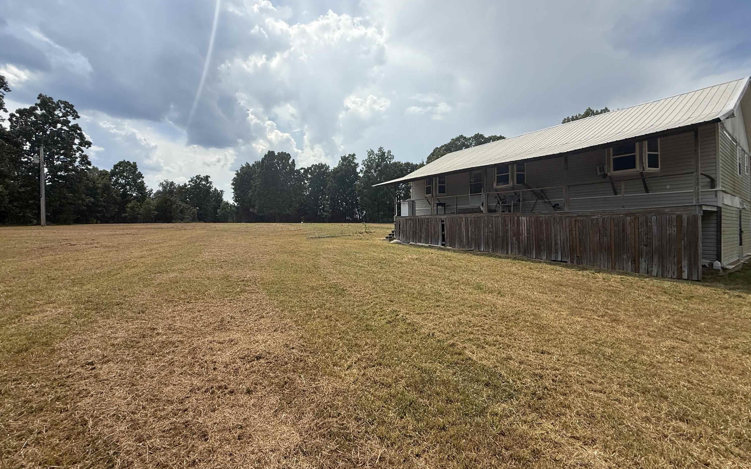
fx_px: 307
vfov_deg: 74.7
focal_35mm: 15
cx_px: 373
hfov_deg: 101.5
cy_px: 219
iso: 50
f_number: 2.2
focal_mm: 2.22
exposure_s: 1/3125
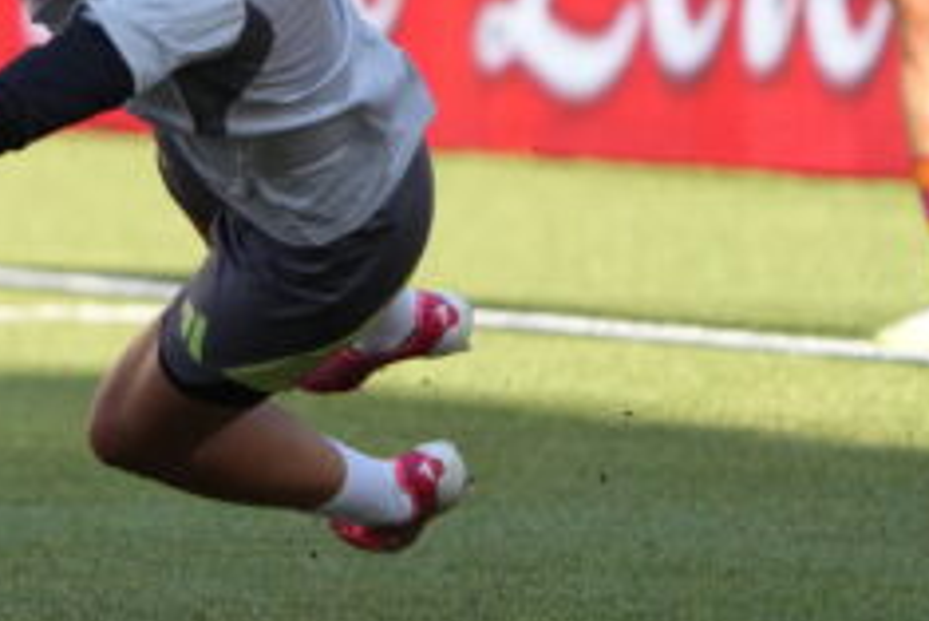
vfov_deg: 1.1
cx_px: -206
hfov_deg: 1.7
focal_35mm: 1206
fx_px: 31139
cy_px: -107
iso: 2000
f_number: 6.3
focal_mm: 407
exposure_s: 1/2500
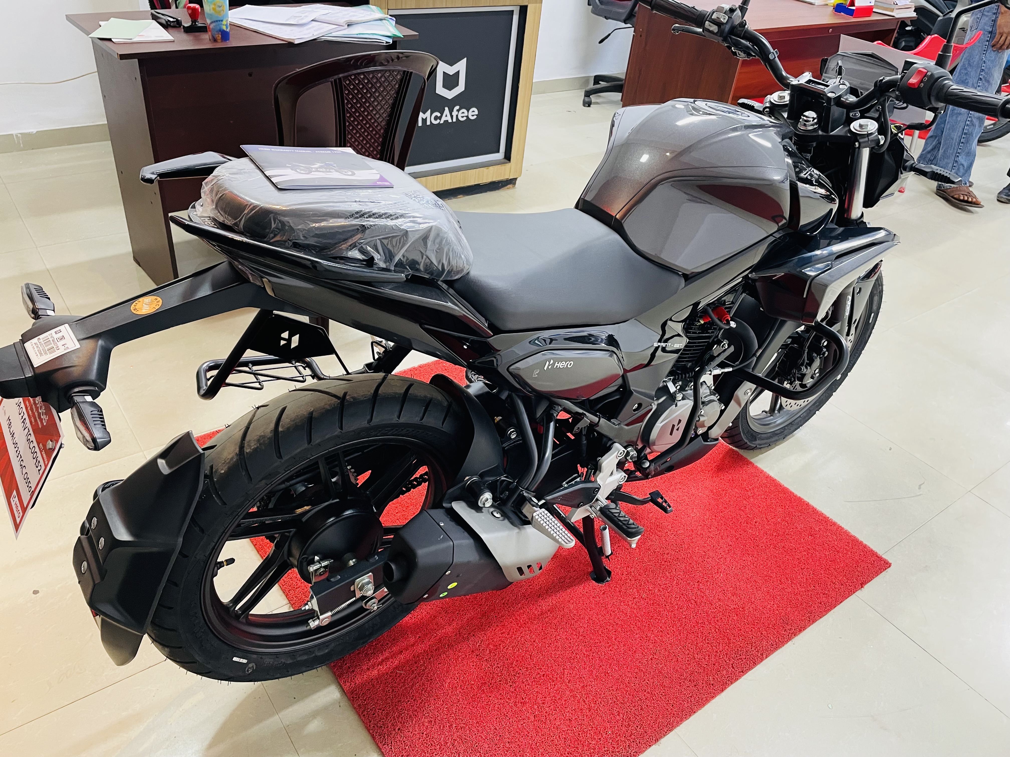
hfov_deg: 67.3
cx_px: 505
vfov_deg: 53.1
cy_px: 378
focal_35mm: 26
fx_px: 759
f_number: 1.6
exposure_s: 1/50
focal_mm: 4.2
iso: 160
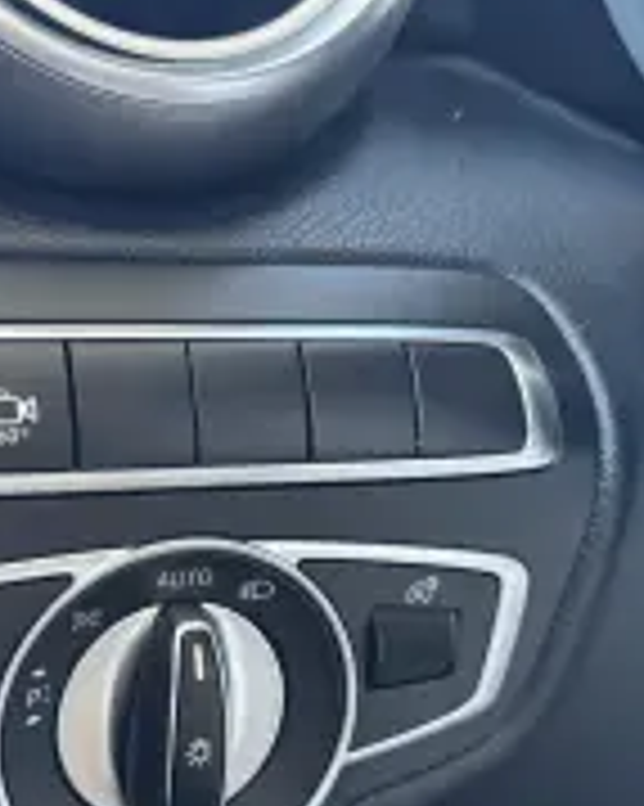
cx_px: 212
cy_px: 495
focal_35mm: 51
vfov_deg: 36.5
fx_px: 1216
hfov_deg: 29.4
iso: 500
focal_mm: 5.96
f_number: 1.6
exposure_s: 1/34
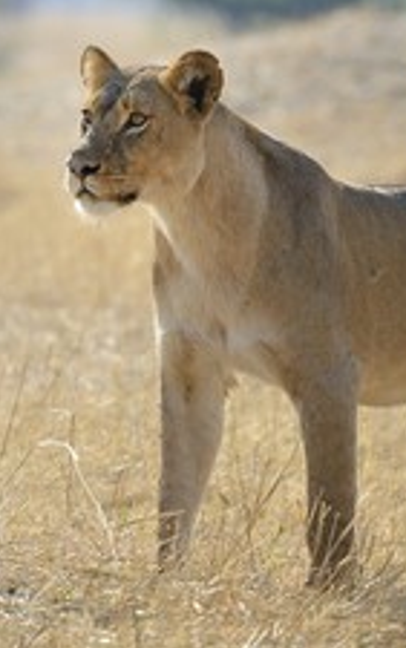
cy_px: 297
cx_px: 357
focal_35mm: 533
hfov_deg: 2.5
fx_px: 9418
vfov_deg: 3.9
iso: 400
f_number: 4.5
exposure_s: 1/2000
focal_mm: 280
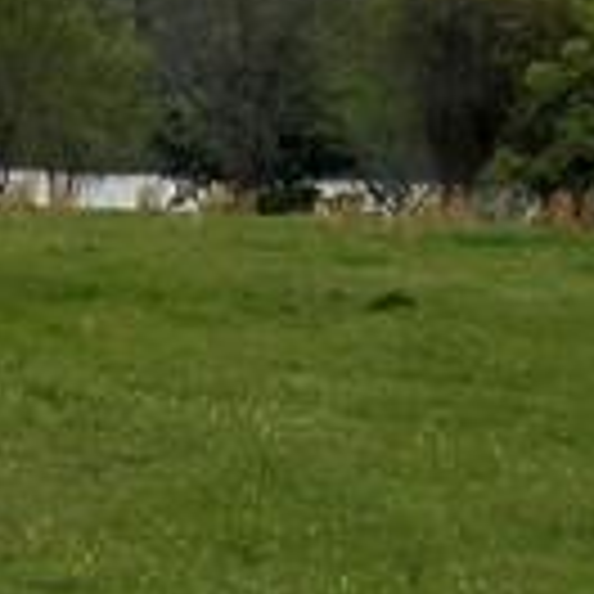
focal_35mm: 330
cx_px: 351
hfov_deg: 5.3
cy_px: -576
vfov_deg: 5.2
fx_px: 6407
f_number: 1.78
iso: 64
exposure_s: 1/8929
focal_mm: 6.86
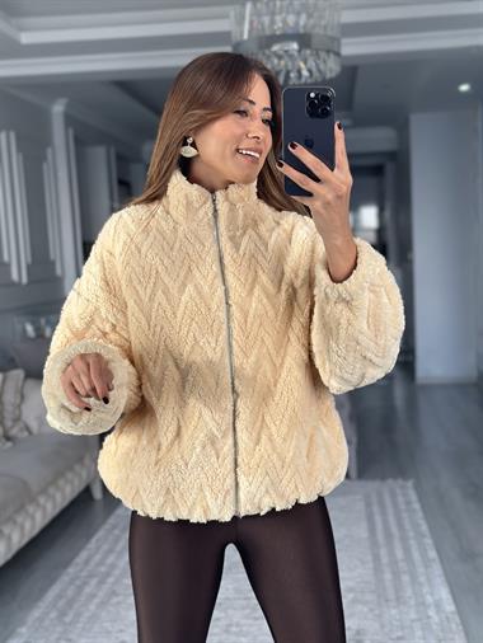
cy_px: 322
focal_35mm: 48
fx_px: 892
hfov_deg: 30.3
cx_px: 242
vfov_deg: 39.6
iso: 125
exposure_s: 1/146
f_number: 1.78
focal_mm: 6.86
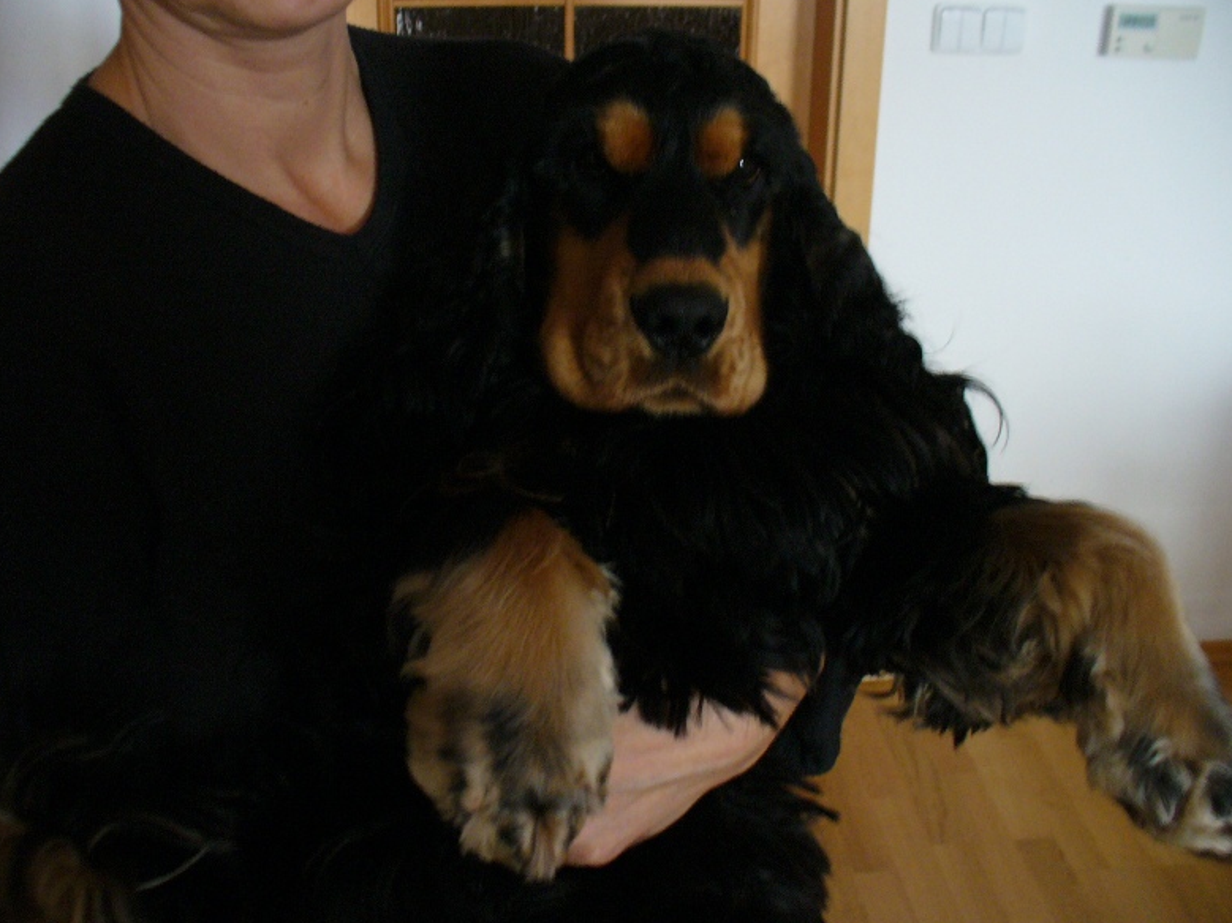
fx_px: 1352
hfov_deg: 49.0
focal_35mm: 38
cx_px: 603
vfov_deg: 37.7
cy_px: 463
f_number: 2.8
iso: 200
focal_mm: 6.1
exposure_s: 1/8
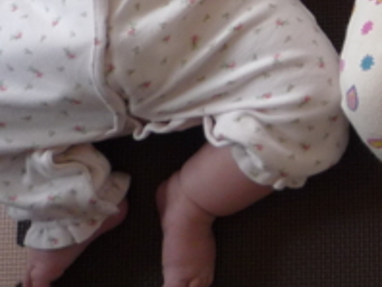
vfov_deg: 12.5
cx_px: 494
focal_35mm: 113
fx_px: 1249
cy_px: -148
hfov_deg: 16.5
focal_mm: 4.4
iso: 100
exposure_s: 1/50
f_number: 2.8
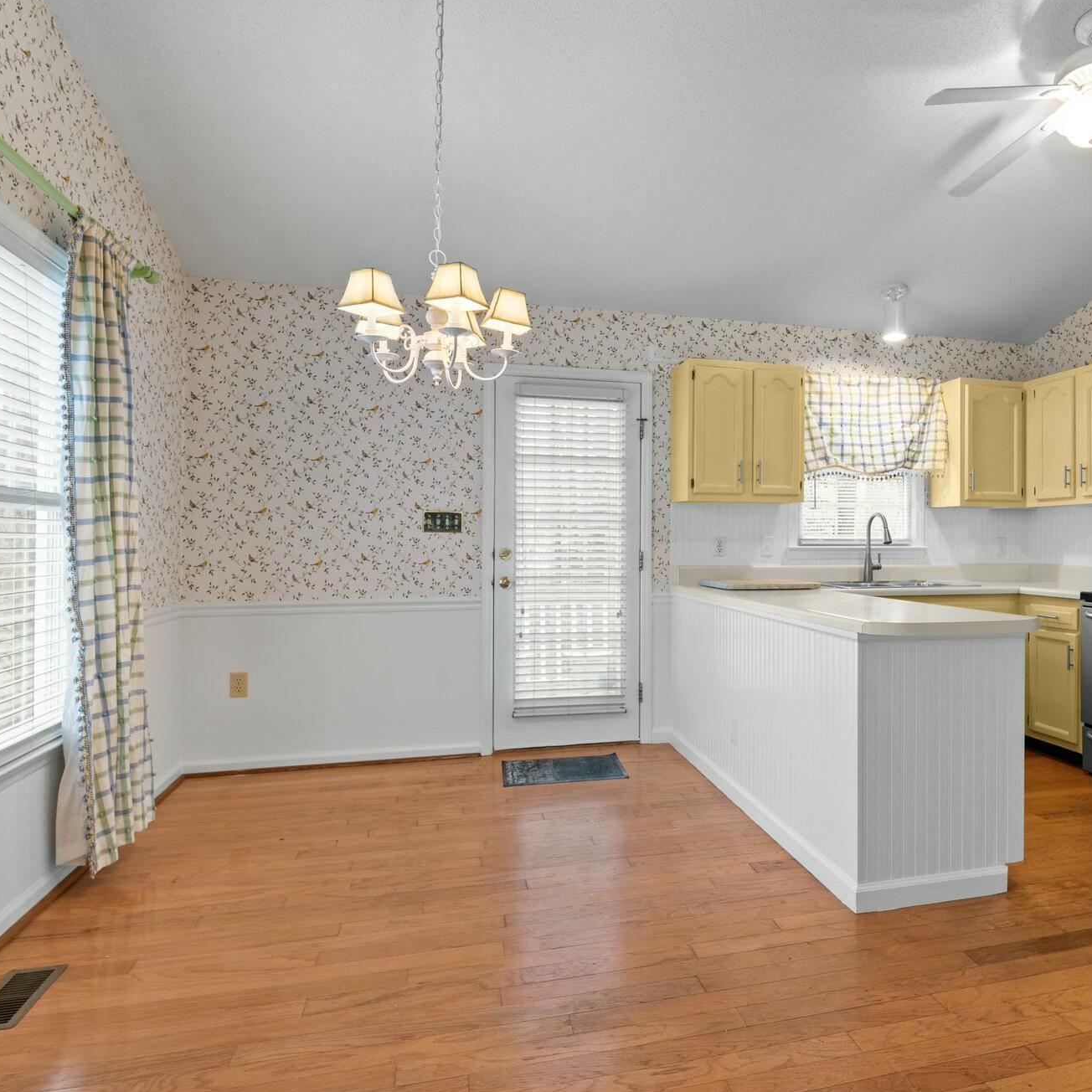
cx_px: 660
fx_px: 714
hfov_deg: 73.9
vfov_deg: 74.8
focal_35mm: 20
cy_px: 546
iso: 400
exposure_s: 1/5
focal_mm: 15
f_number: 6.3
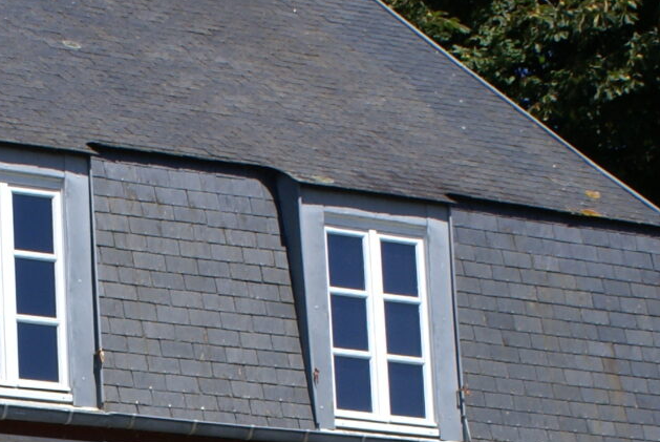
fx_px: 3139
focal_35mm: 171
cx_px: -61
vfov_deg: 7.8
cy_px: 742
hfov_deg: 11.8
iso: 200
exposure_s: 1/200
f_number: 11
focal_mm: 28
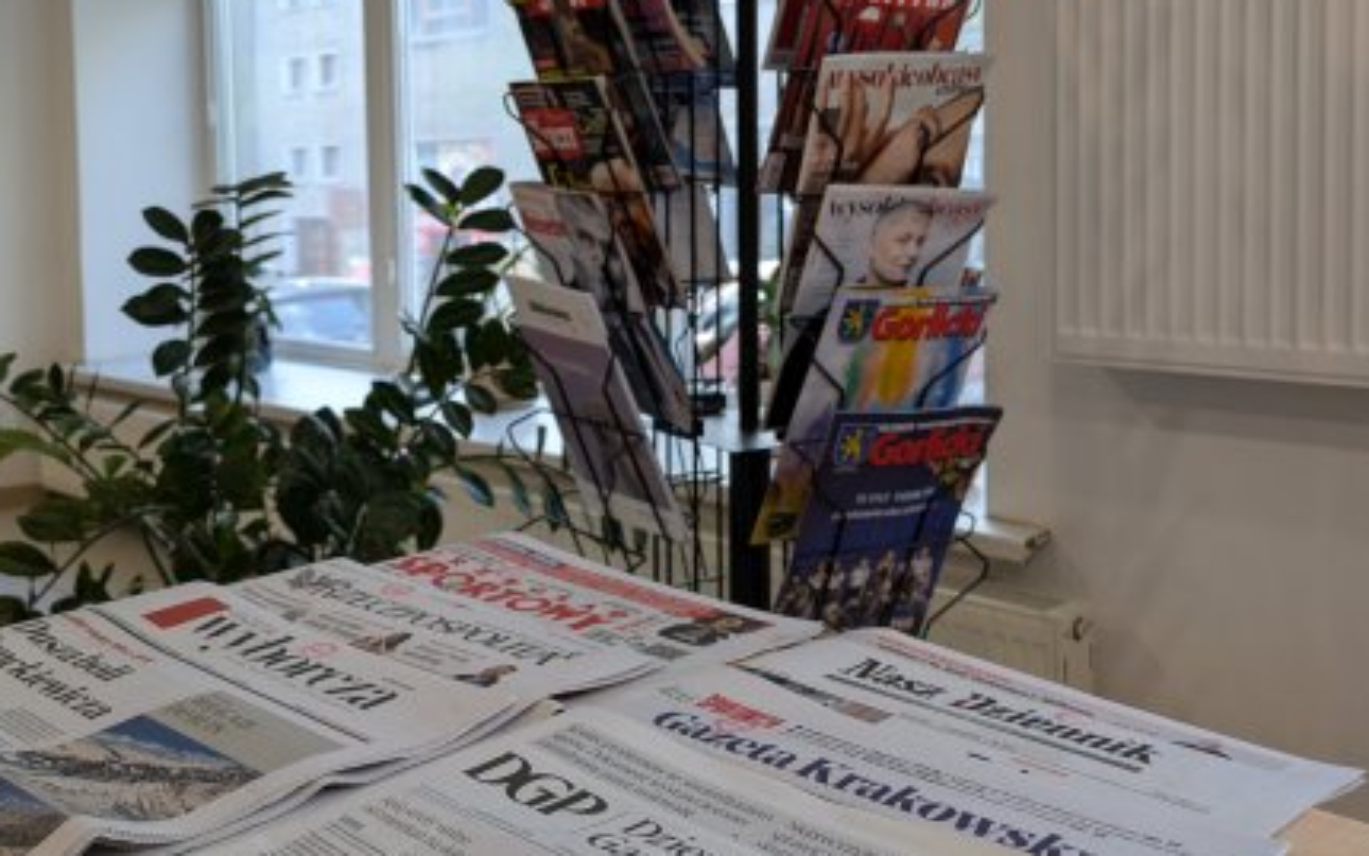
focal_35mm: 37
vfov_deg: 34.0
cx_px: 680
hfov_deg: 52.7
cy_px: 248
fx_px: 1381
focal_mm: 5.43
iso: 120
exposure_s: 1/100
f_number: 1.89
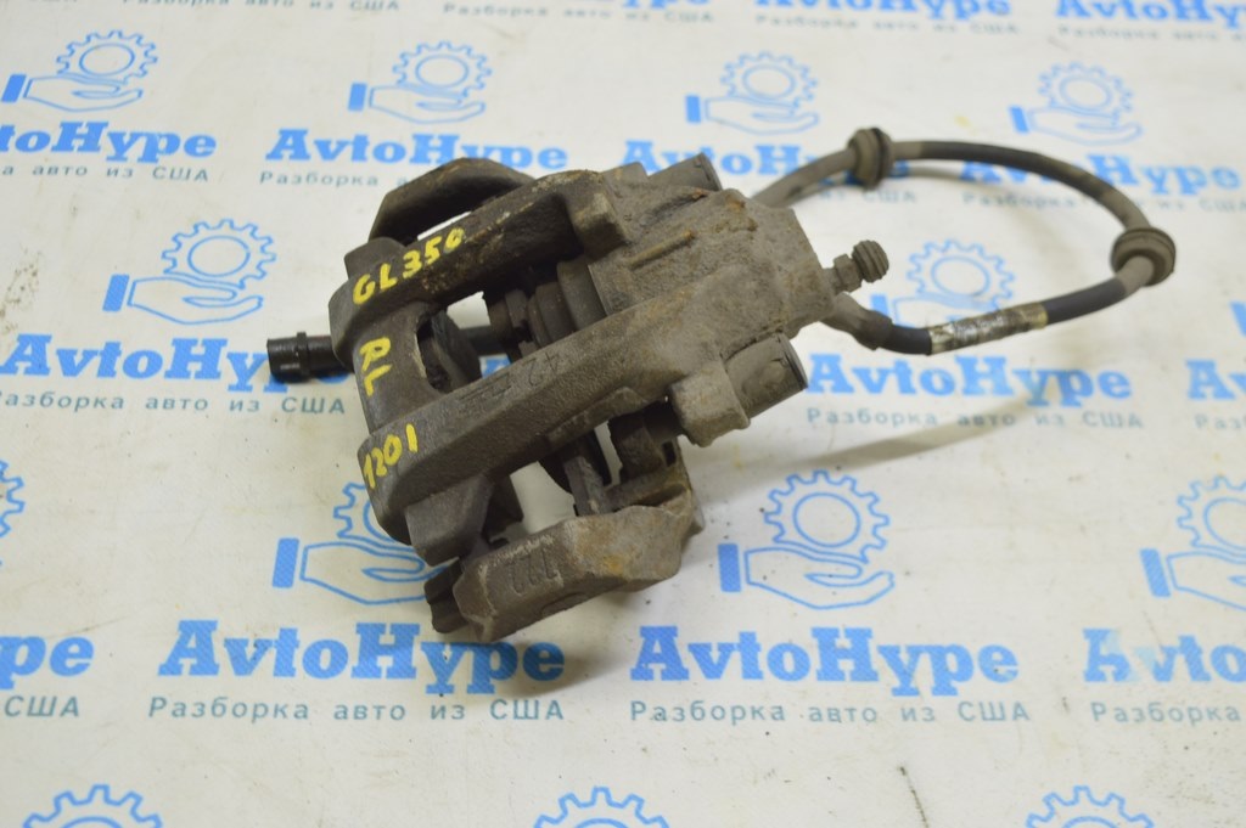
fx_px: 1504
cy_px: 414
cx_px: 623
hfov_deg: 45.0
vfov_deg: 30.8
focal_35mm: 44
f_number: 5.6
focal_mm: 29
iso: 400
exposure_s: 1/20
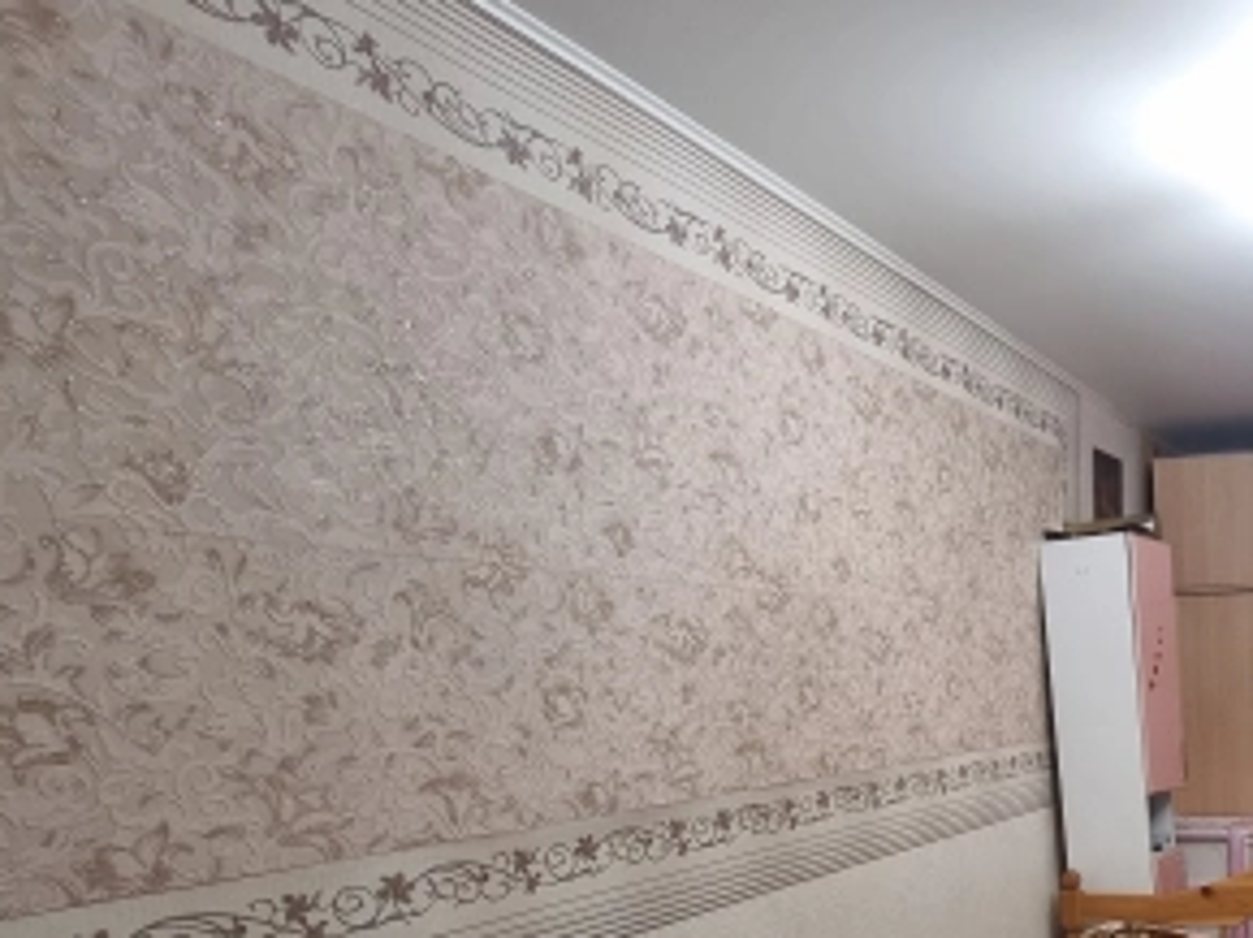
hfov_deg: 52.2
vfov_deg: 45.2
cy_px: 839
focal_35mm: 28
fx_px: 1013
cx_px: 1218
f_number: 2.2
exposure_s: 1/33
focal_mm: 2.2
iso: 320
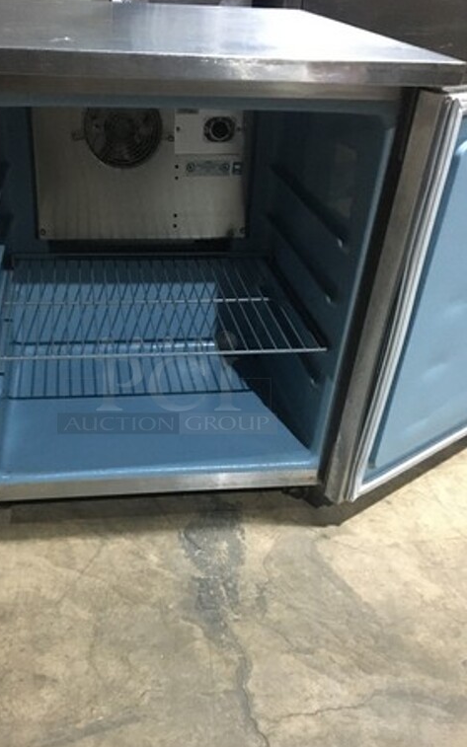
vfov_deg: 58.1
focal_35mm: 33
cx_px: 168
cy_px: 382
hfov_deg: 38.0
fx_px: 672
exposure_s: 1/15
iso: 320
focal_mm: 4.15
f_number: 2.2
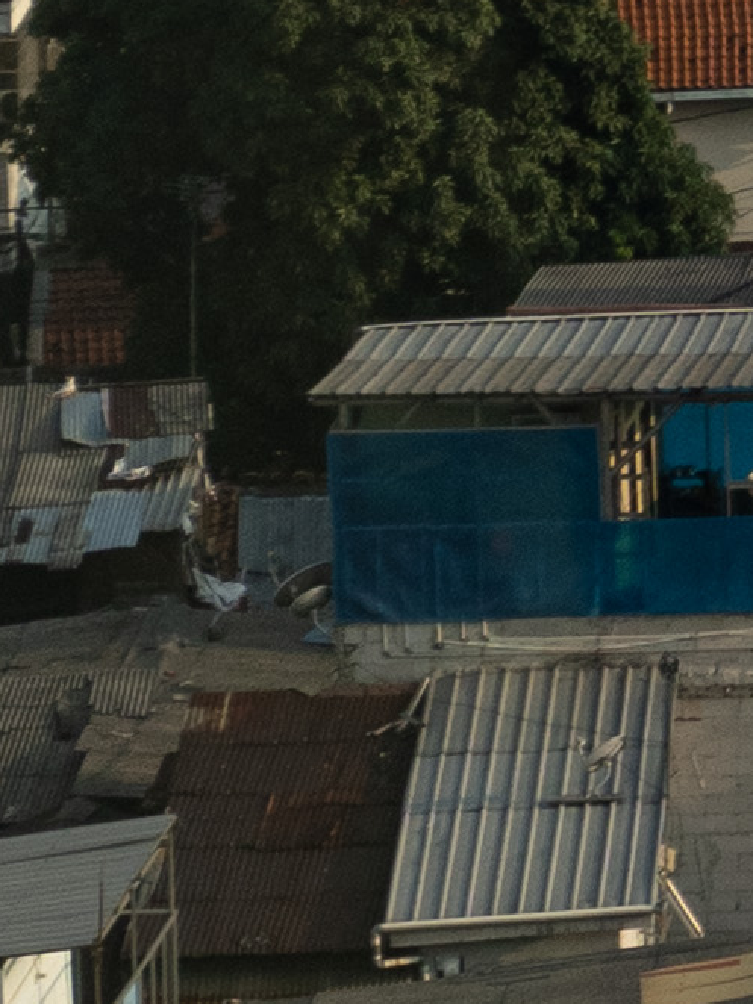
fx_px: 12708
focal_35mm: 438
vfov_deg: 4.4
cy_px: -1252
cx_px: 2347
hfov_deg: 3.3
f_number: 8
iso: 200
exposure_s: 1/250
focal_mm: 34
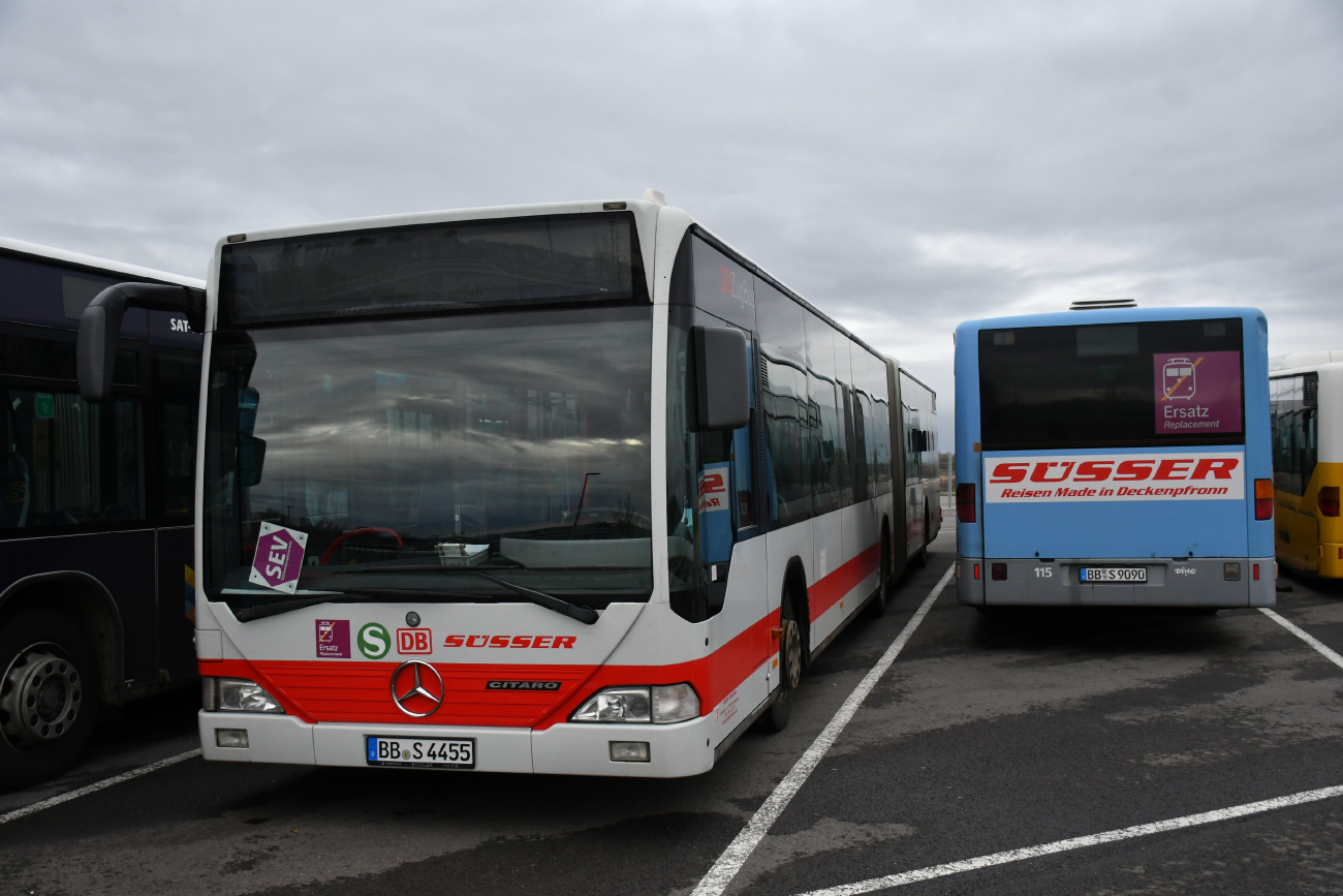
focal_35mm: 34
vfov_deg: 38.9
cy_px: 448
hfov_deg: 55.8
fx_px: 1268
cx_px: 672
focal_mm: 23
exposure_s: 1/1000
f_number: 4
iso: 1000
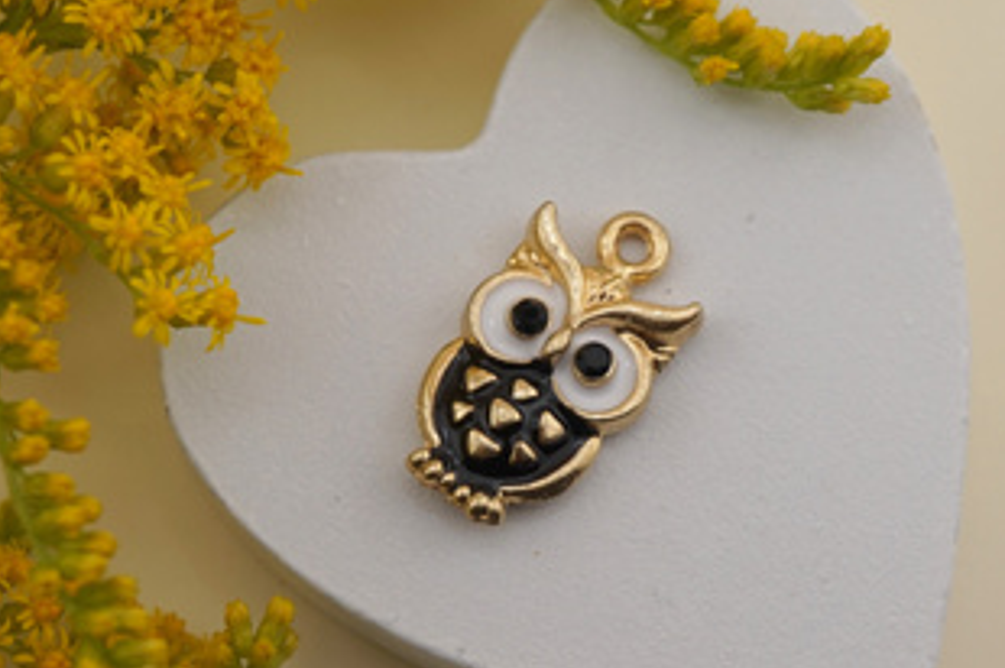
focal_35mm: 94
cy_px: 357
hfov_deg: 21.7
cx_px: 613
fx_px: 2614
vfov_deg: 14.6
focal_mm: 43
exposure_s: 1/125
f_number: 7.1
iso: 100
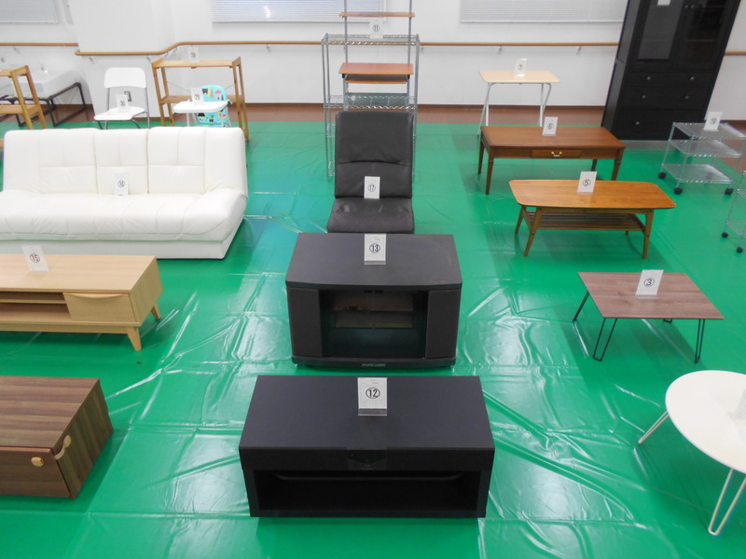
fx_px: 560
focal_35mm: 26
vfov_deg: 53.1
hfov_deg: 67.3
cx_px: 373
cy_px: 280
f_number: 3.2
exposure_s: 1/30
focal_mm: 4.6
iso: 200
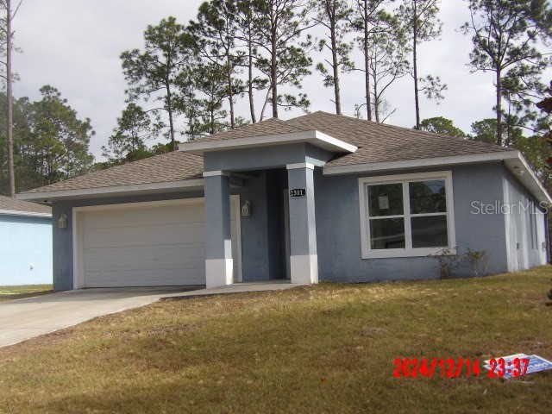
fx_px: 734
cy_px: 207
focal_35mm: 46
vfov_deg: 31.5
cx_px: 276
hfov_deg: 41.2
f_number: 3.8
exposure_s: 1/635
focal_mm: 8.2
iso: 100
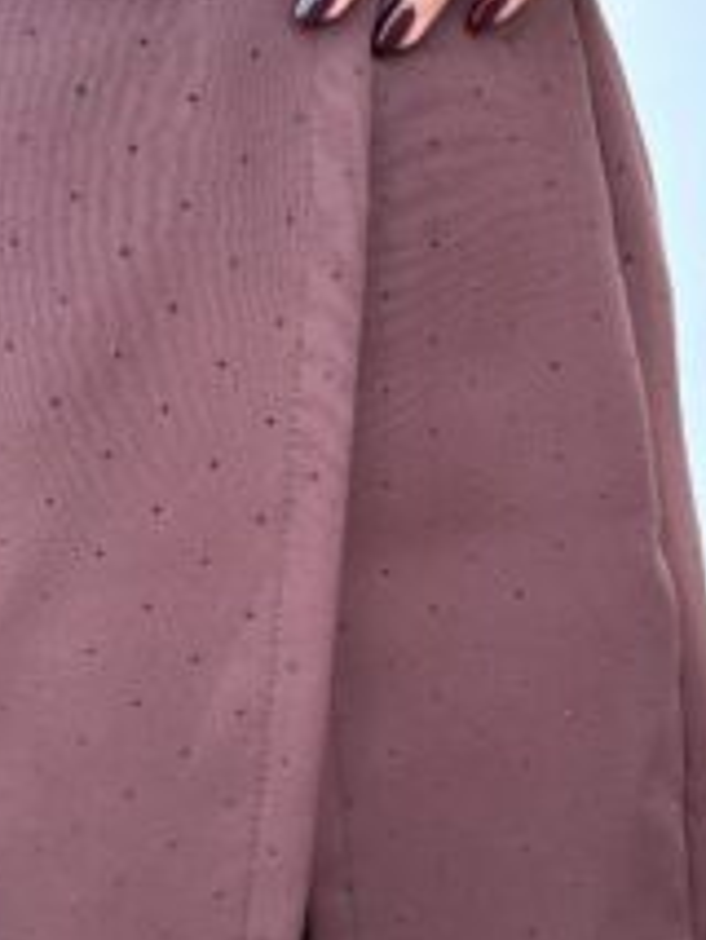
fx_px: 1222
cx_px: 521
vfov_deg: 41.8
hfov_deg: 31.7
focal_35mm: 45
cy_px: 357
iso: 160
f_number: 1.78
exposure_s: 1/121
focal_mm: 6.76
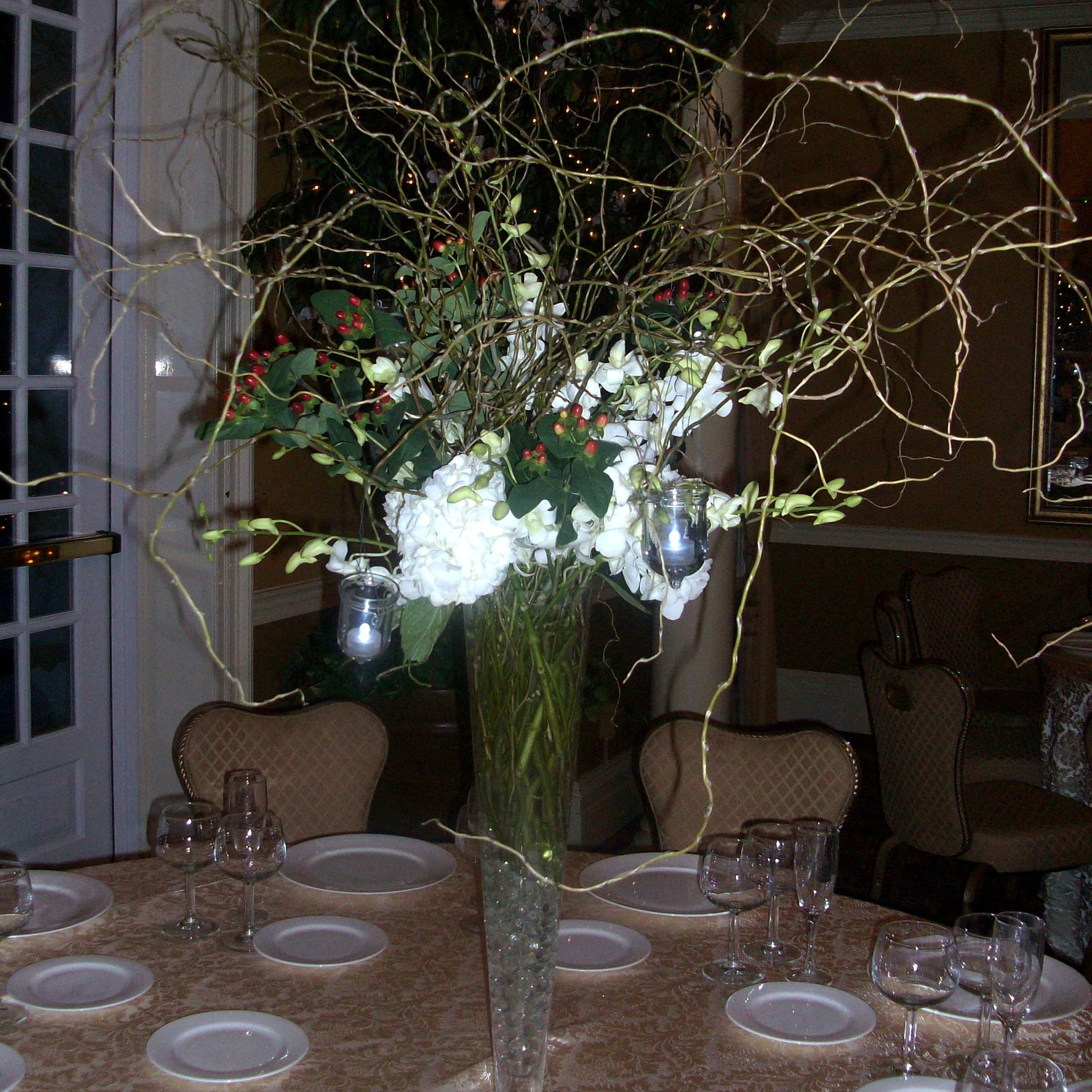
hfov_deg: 40.9
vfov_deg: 40.9
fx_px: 1463
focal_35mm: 41
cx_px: 556
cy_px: 517
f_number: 2.8
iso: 160
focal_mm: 5.7
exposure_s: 1/60
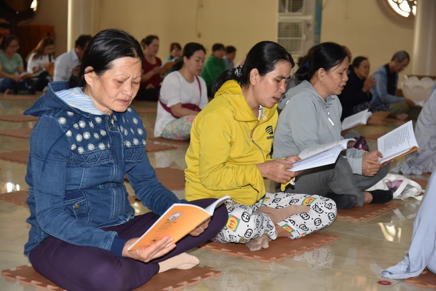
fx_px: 788
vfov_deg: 20.9
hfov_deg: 30.9
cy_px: 146
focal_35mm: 65
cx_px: 218
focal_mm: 65
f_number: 4.5
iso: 640
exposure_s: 1/60
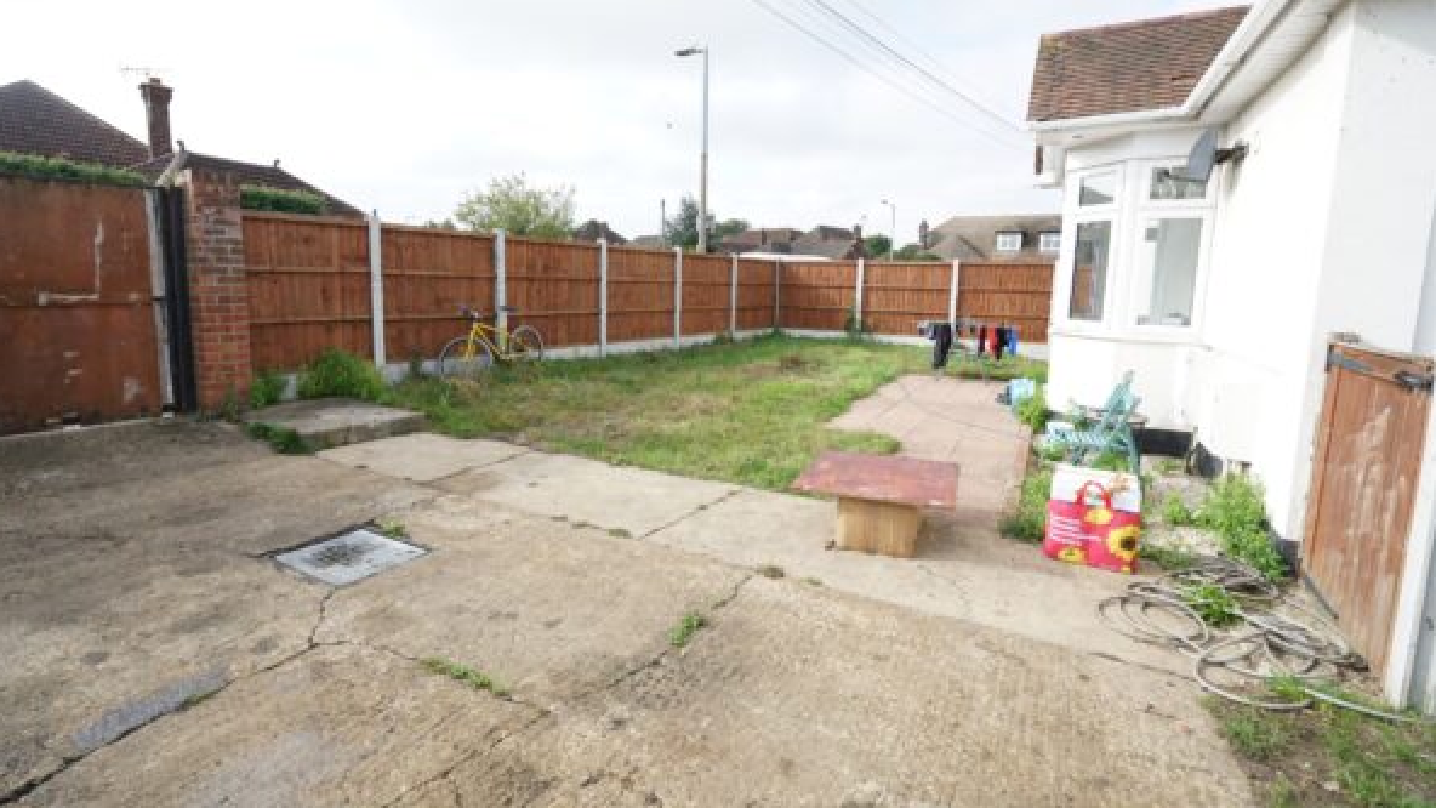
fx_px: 647
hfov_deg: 95.9
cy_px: 364
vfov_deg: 63.8
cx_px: 713
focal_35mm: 17
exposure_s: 1/800
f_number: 5
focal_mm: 16
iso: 400
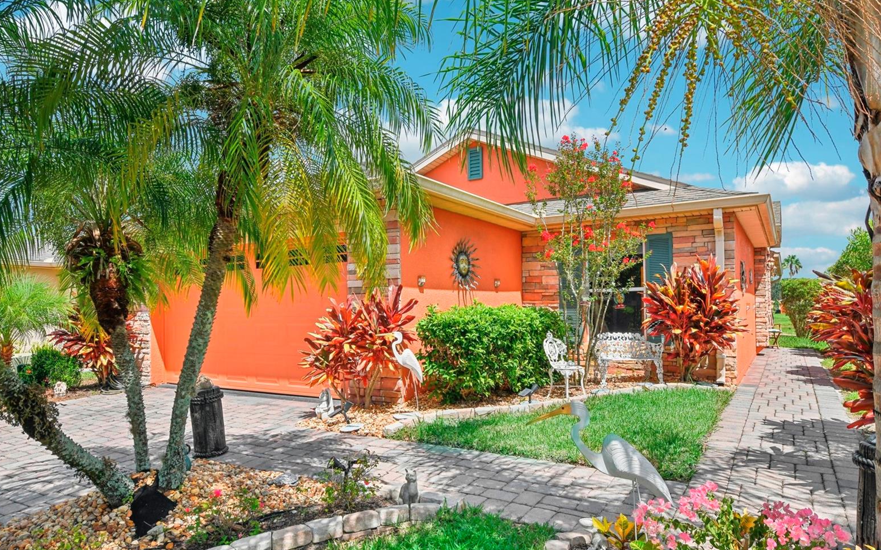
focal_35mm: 21
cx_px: 428
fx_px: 504
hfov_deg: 82.3
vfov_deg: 57.2
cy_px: 293
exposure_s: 1/640
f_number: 8
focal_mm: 20
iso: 400
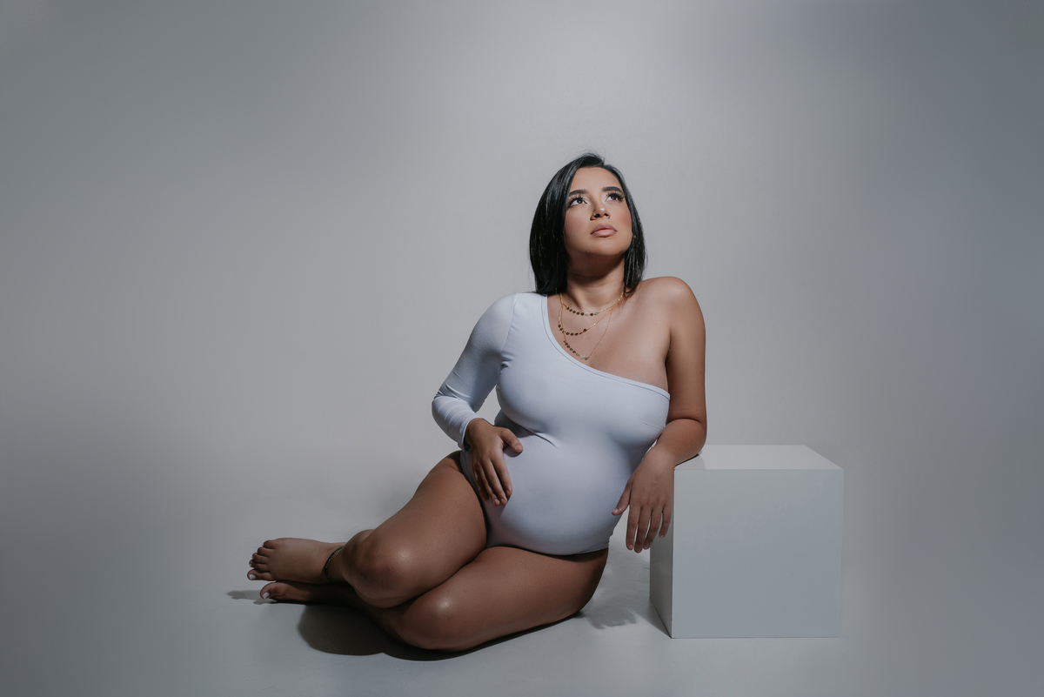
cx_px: 522
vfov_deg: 27.0
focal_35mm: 50
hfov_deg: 39.6
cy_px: 348
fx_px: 1450
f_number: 16
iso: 400
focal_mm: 50
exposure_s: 1/160
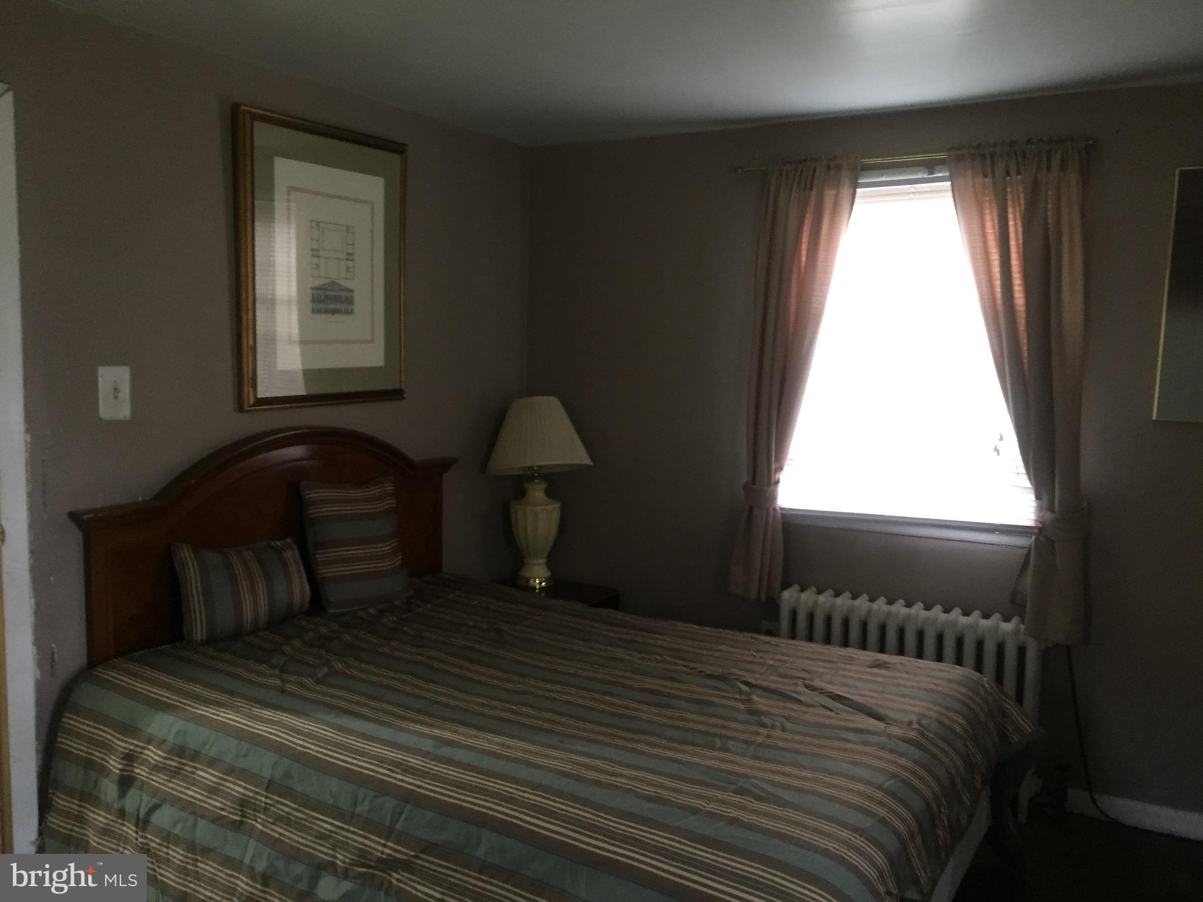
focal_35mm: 29
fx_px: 1008
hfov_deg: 61.7
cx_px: 602
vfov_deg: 48.2
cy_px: 451
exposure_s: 1/17
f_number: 2.2
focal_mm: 4.15
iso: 250
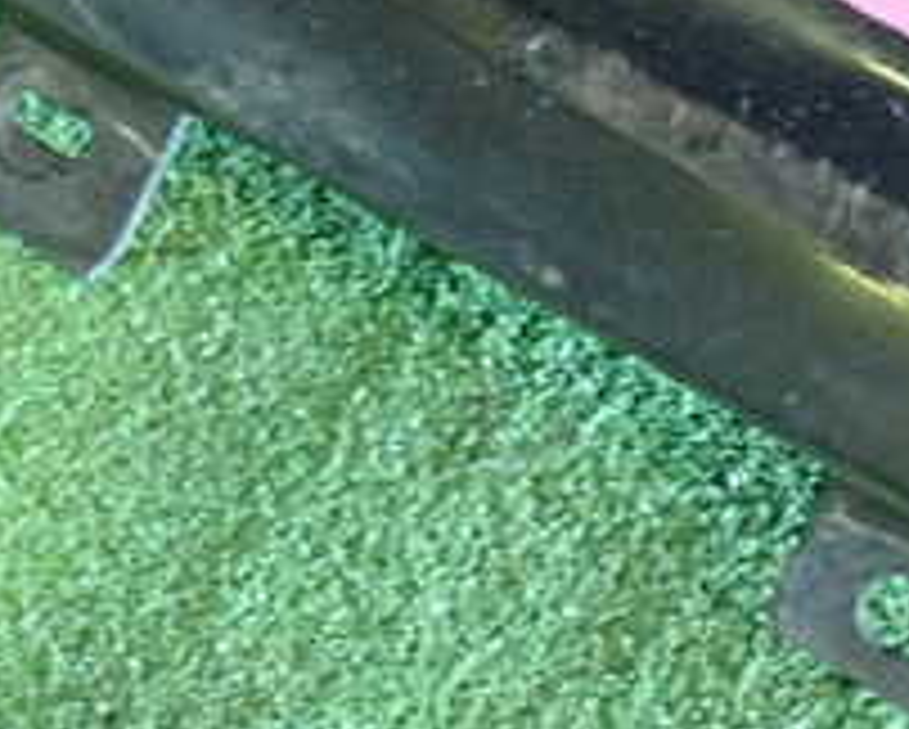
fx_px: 2343
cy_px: -90
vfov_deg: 17.1
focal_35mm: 87
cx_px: 76
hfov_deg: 21.4
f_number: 2.3
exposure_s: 1/30
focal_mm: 5.4
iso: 640
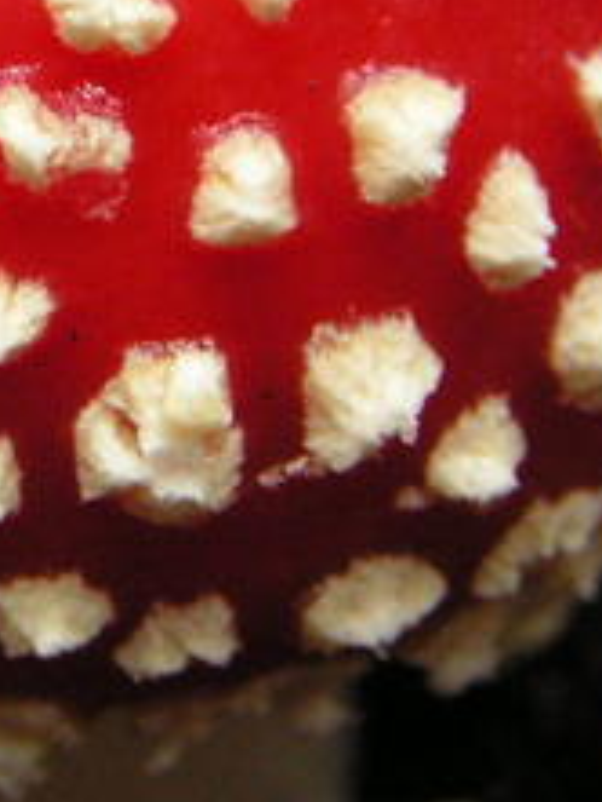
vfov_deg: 10.1
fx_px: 4494
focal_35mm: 194
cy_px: 22
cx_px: -40
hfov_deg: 7.6
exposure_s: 1/20
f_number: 3.2
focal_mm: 11.1
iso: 200
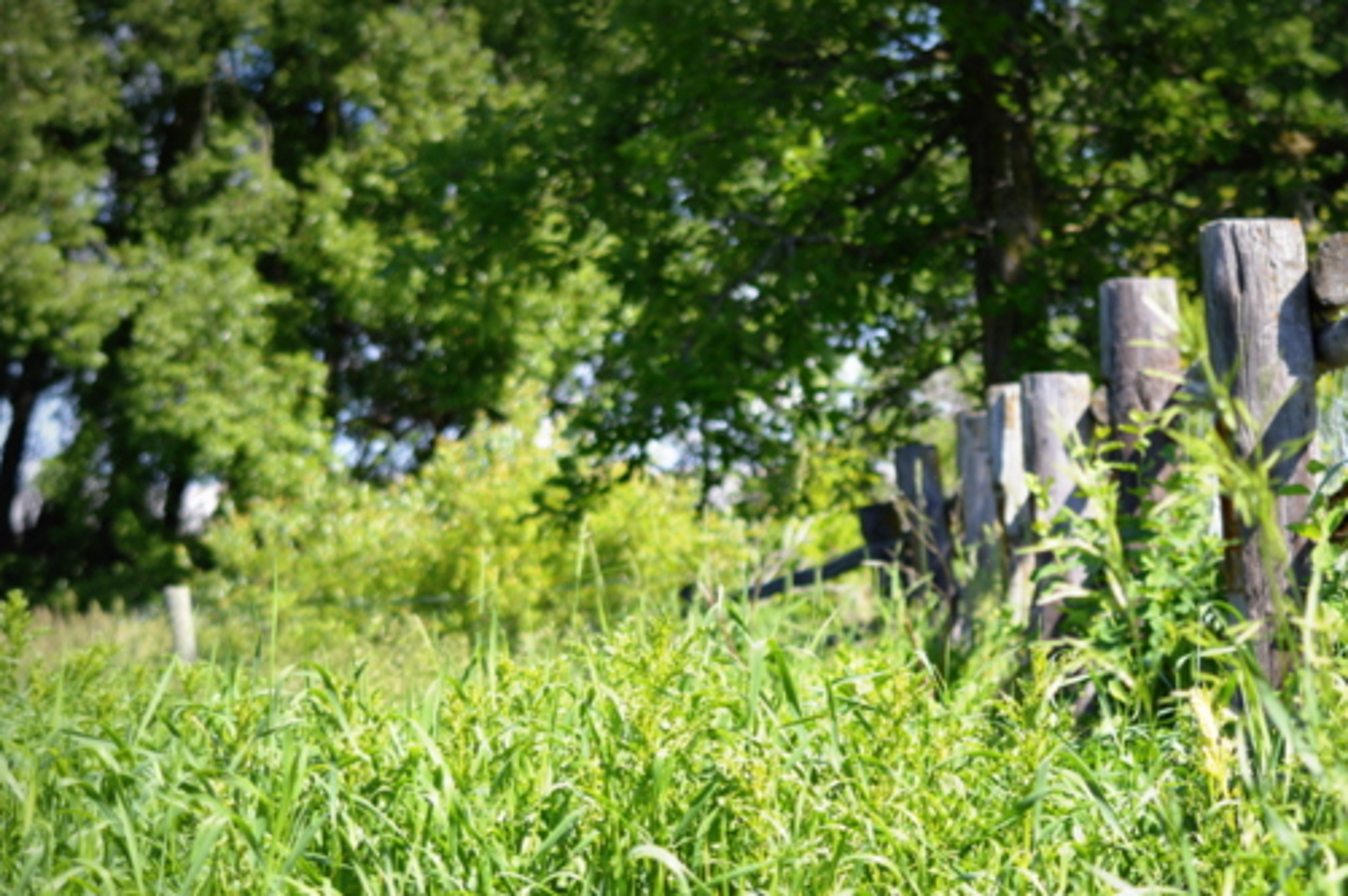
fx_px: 4930
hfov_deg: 15.5
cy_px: 697
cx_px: 896
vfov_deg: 10.4
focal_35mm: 132
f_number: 5
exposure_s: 1/500
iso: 200
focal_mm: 55
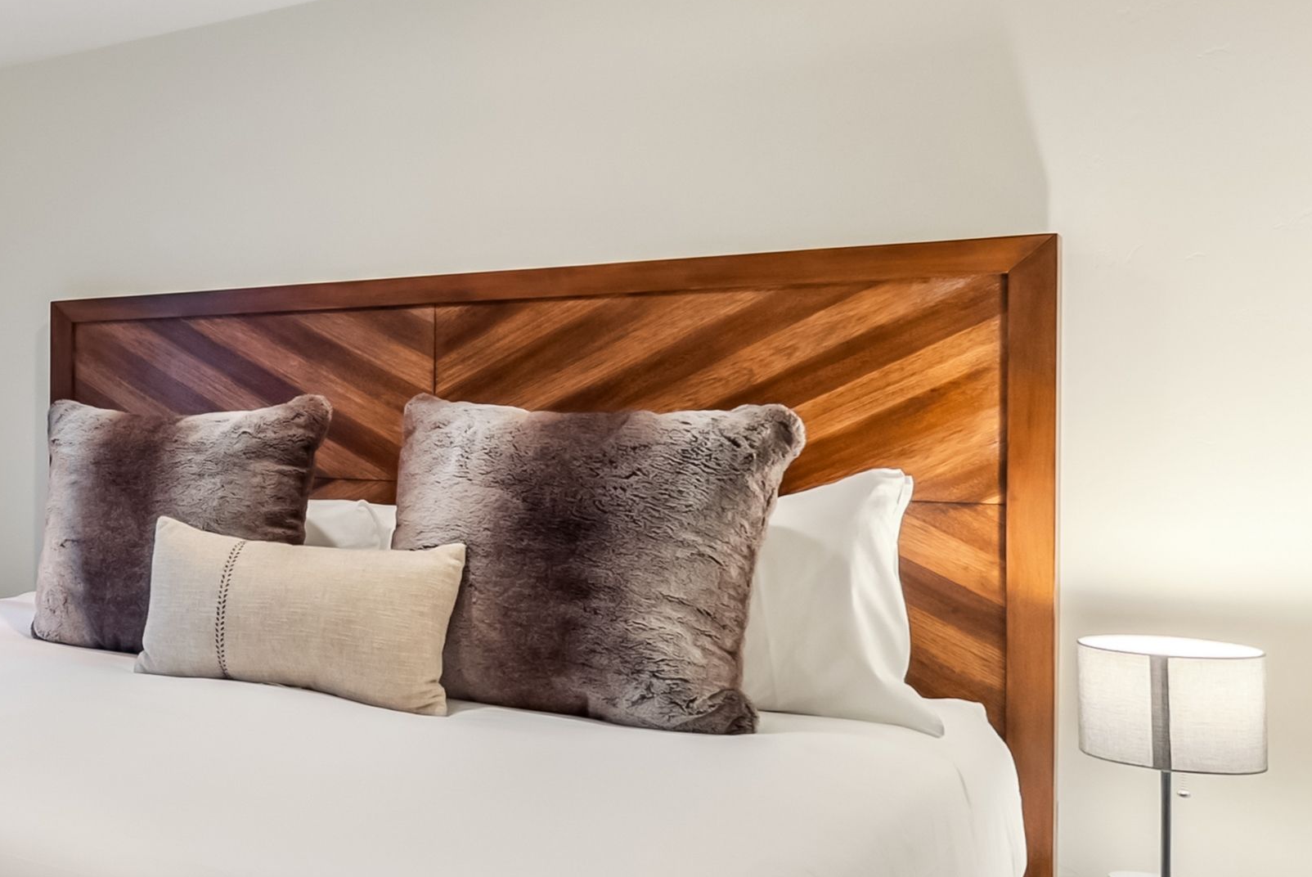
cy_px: 414
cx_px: -328
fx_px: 1349
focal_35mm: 37
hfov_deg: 36.9
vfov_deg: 36.0
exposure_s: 1/15
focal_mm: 14
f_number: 8
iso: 800
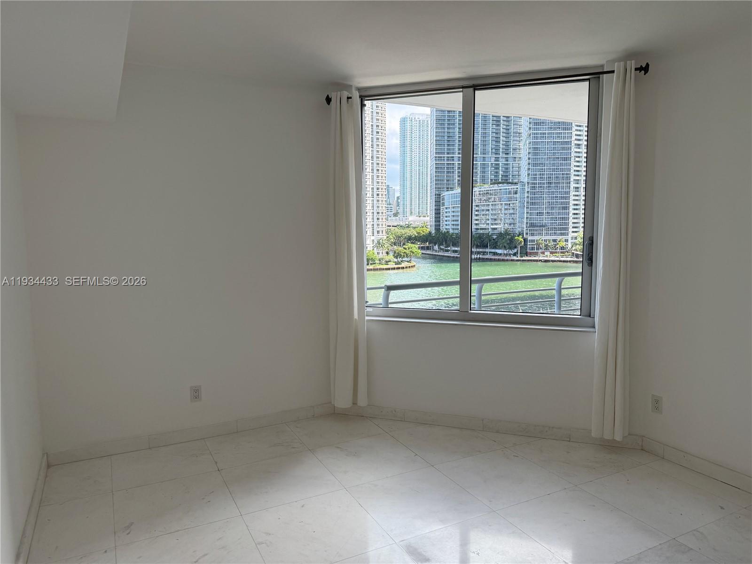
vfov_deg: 56.8
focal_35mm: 24
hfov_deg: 71.6
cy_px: 282
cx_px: 376
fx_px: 521
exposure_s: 1/750
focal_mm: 6.76
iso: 100
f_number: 1.78
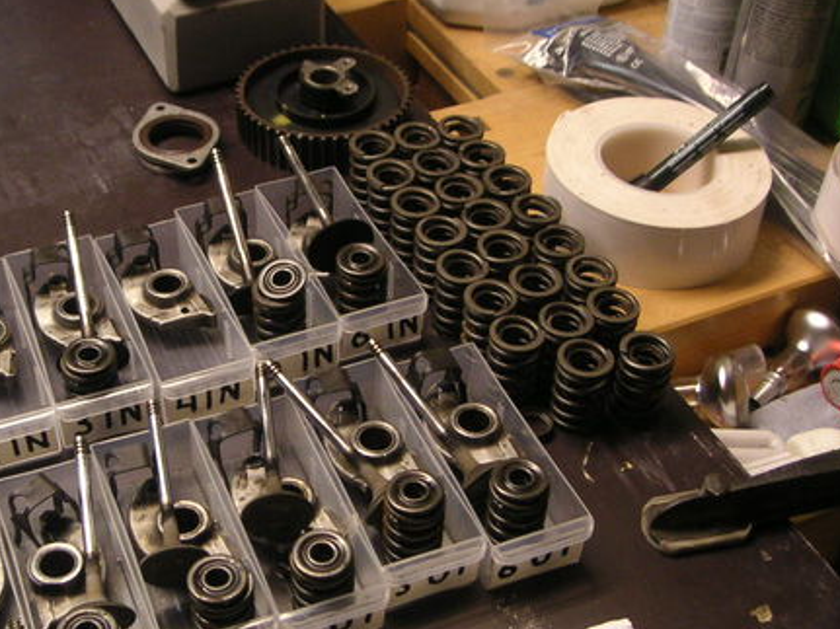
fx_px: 1334
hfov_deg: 34.6
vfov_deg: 26.5
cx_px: 273
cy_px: 364
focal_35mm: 55
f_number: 2.8
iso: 100
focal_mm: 5.7
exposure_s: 1/20
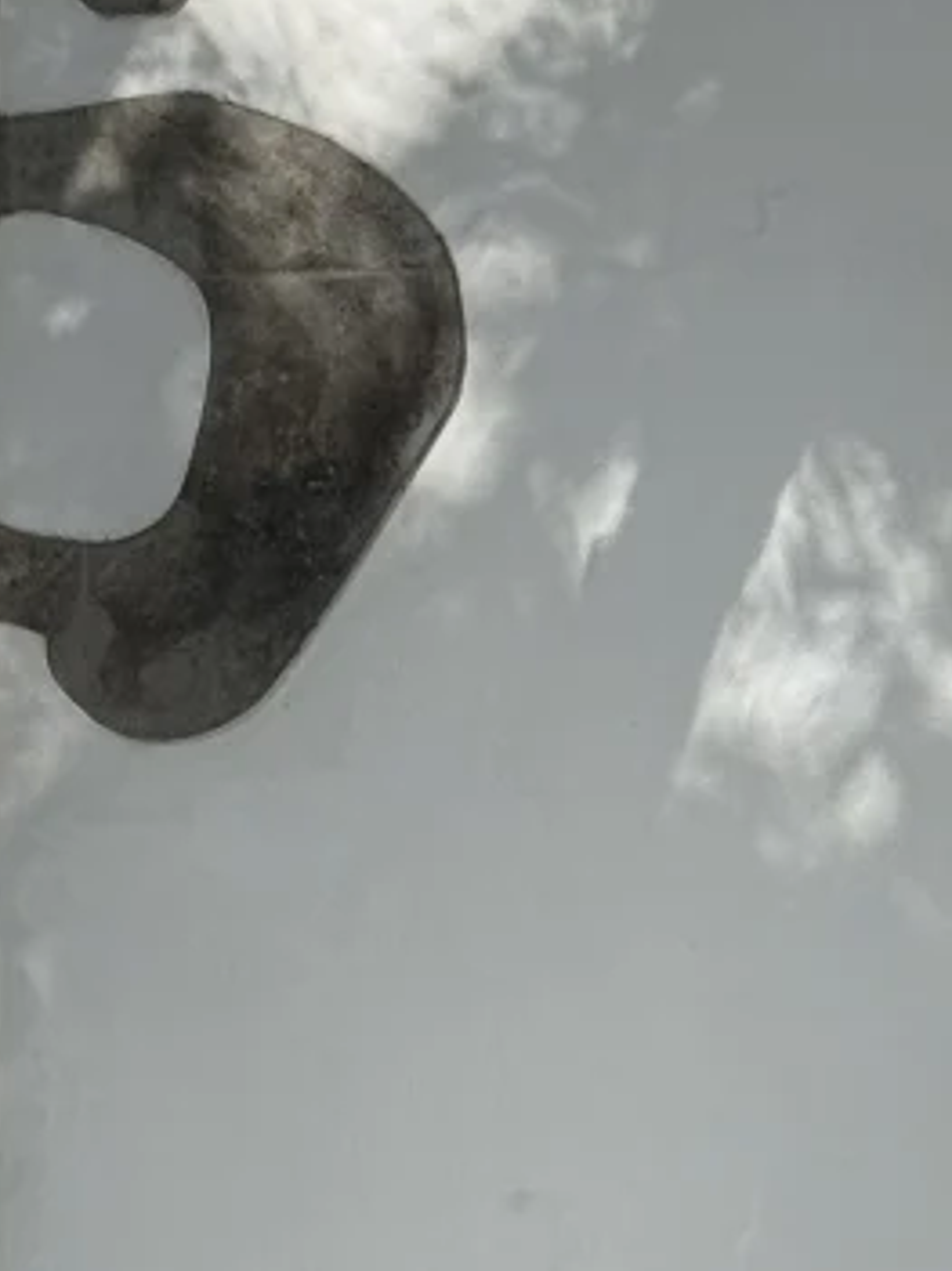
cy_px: 427
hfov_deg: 7.4
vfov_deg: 10.0
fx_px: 7228
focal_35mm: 197
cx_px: -652
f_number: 1.78
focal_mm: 6.76
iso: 64
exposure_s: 1/802
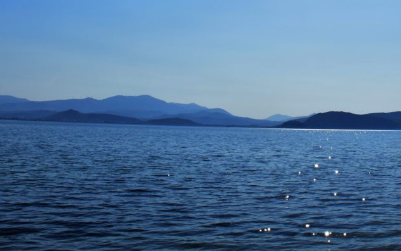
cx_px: 290
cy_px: 9
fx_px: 568
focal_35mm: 52
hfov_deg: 38.1
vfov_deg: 23.9
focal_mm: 18
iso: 500
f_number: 14
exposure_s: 1/800
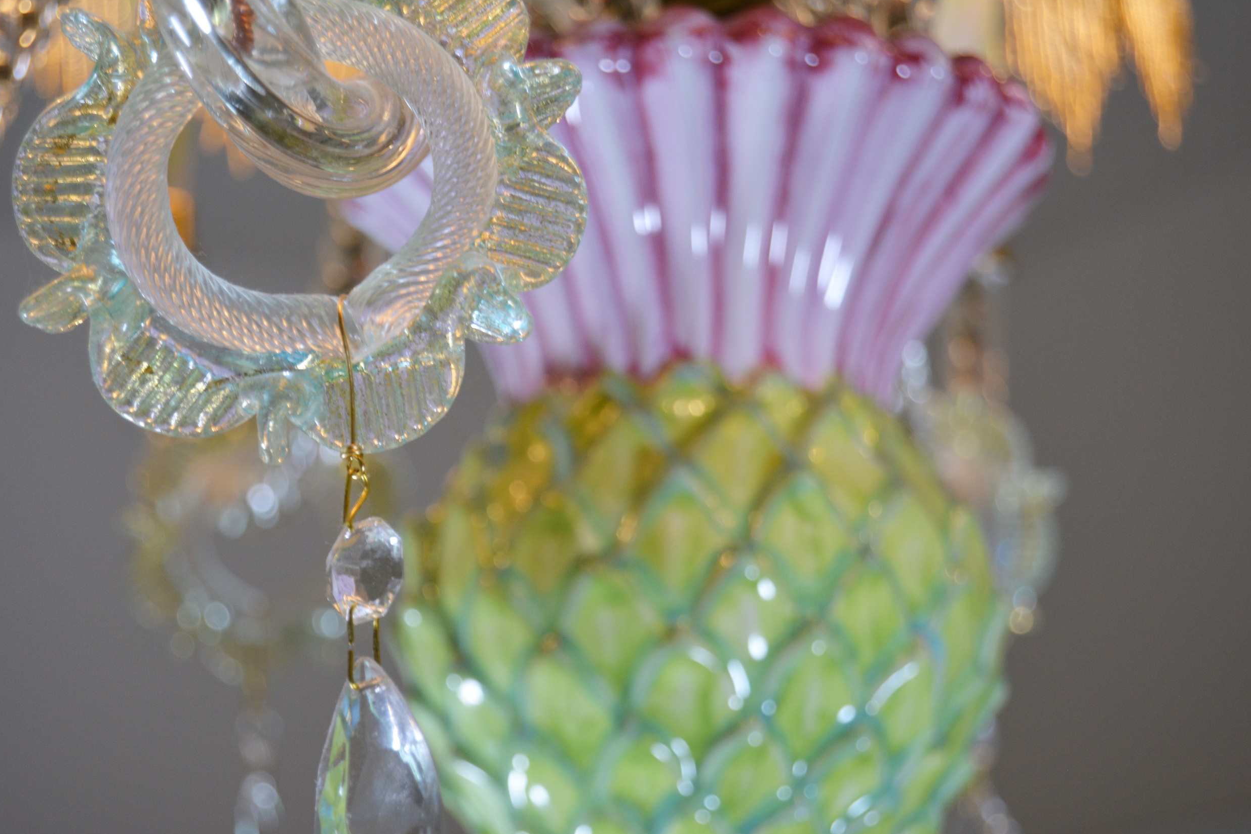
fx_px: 2902
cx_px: 629
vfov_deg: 16.4
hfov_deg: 24.3
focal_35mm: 84
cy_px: 416
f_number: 5.6
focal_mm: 55
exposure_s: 1/60
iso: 500
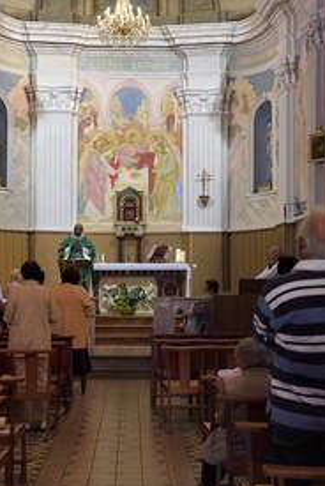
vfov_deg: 32.8
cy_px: 246
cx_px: 170
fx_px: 824
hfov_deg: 22.3
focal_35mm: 61
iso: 1600
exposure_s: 1/50
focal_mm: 40
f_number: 4
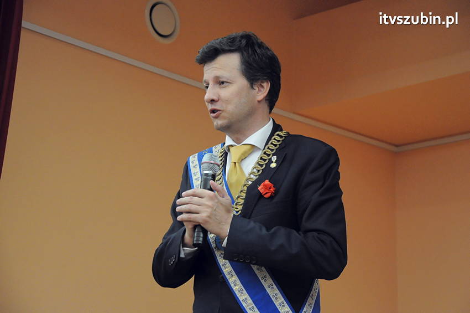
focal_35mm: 105
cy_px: 156
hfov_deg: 19.5
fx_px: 1369
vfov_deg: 13.0
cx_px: 235
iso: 2500
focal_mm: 70
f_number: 5.6
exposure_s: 1/80
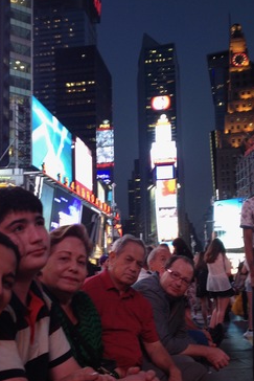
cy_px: 215
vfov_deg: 41.0
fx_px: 507
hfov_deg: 28.1
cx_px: 122
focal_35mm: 48
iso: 50
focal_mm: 4.28
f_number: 2.4
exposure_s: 1/20
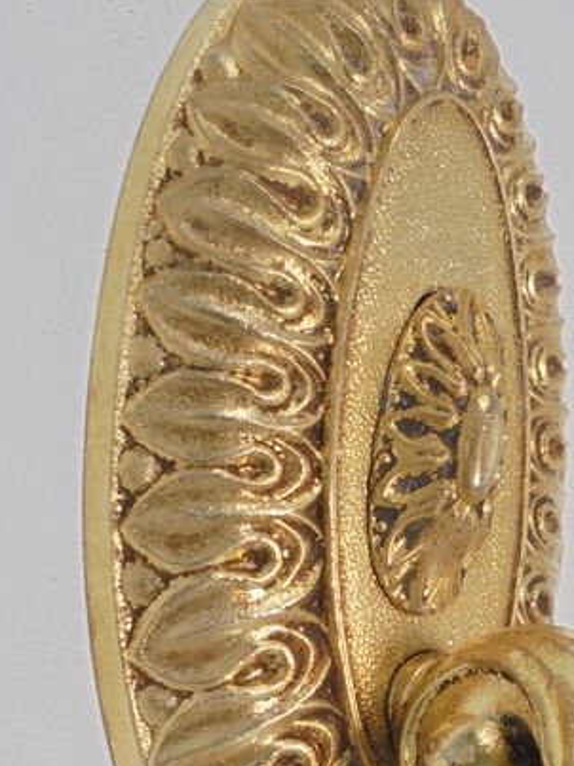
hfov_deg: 19.1
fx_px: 1681
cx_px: 501
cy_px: 703
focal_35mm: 76
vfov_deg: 24.8
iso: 100
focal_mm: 6.1
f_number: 4
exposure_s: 1/60
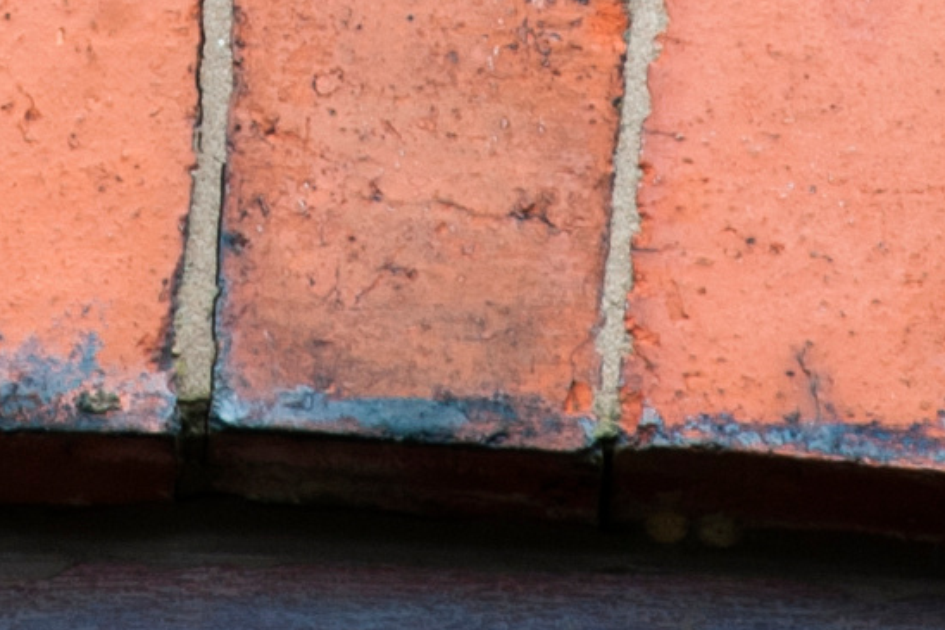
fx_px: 40752
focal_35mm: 1553
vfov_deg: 0.9
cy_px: -1284
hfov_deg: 1.3
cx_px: -402
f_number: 11
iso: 200
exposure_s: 1/20
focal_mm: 200
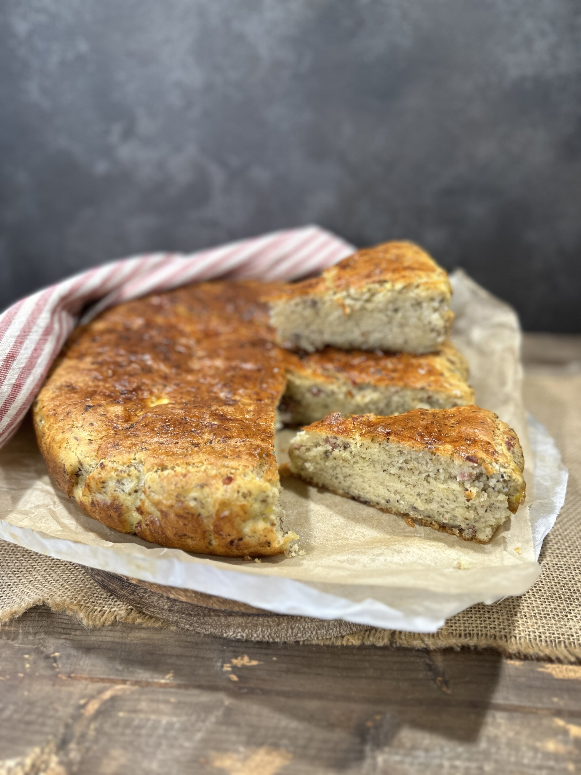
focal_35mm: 24
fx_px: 537
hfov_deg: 56.8
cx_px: 290
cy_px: 388
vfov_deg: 71.6
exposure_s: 1/100
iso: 125
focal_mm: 6.86
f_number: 1.78
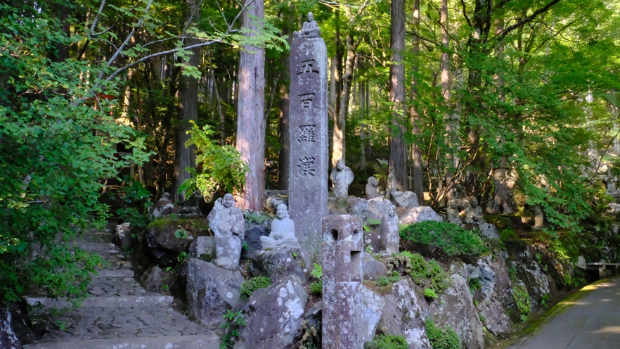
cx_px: 315
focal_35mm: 31
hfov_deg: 62.6
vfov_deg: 37.8
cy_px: 174
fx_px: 510
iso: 12800
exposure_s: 1/45
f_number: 22
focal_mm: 19.6
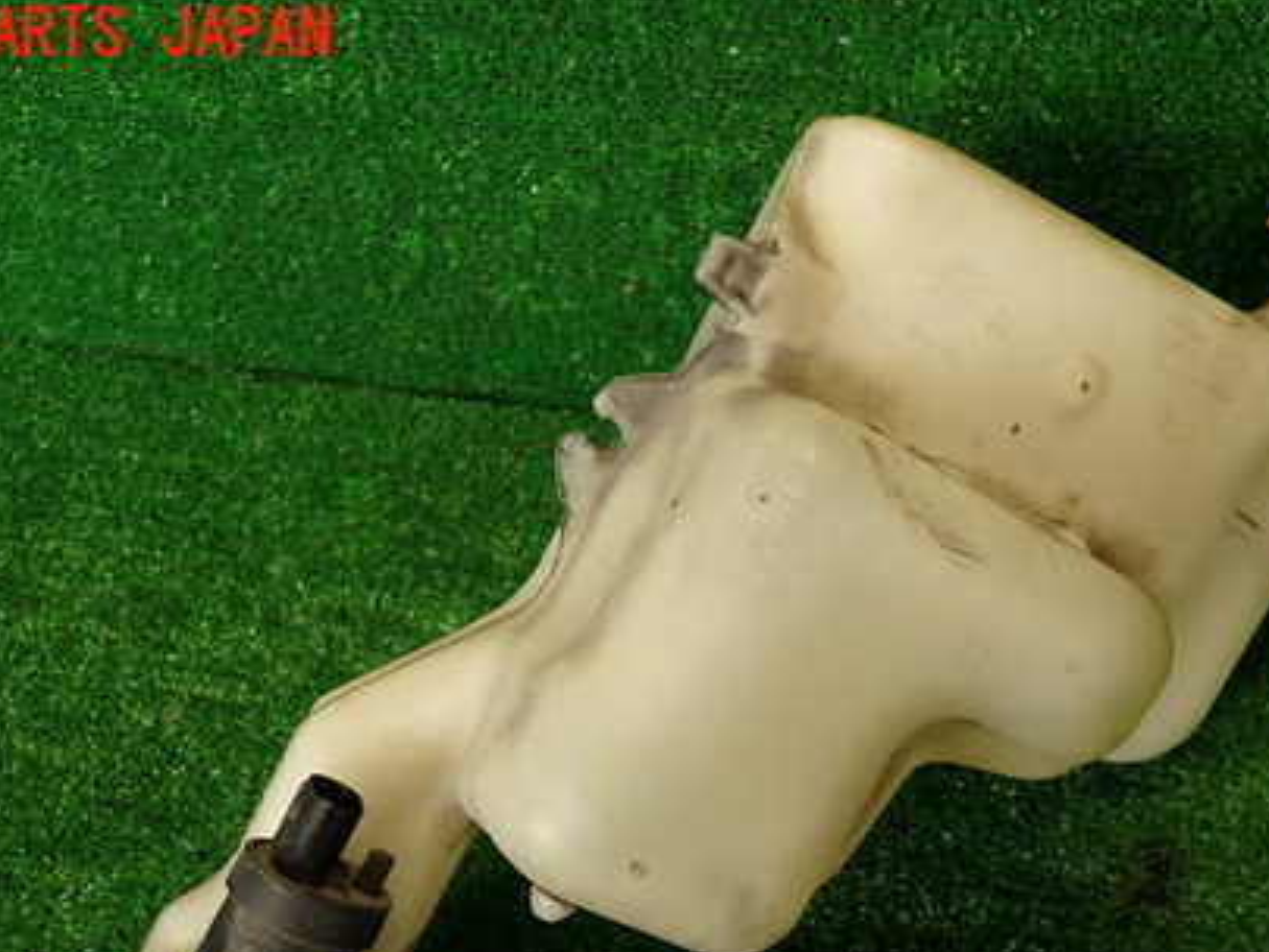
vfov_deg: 37.8
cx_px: 702
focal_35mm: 37
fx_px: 1357
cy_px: 701
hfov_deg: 50.0
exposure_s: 1/60
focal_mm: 4.5
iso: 125
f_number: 2
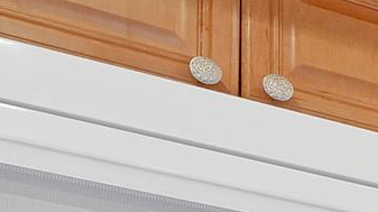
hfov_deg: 12.5
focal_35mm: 106
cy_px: 648
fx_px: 1062
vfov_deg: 9.1
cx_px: 1036
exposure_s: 1/25
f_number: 6.3
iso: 400
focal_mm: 8
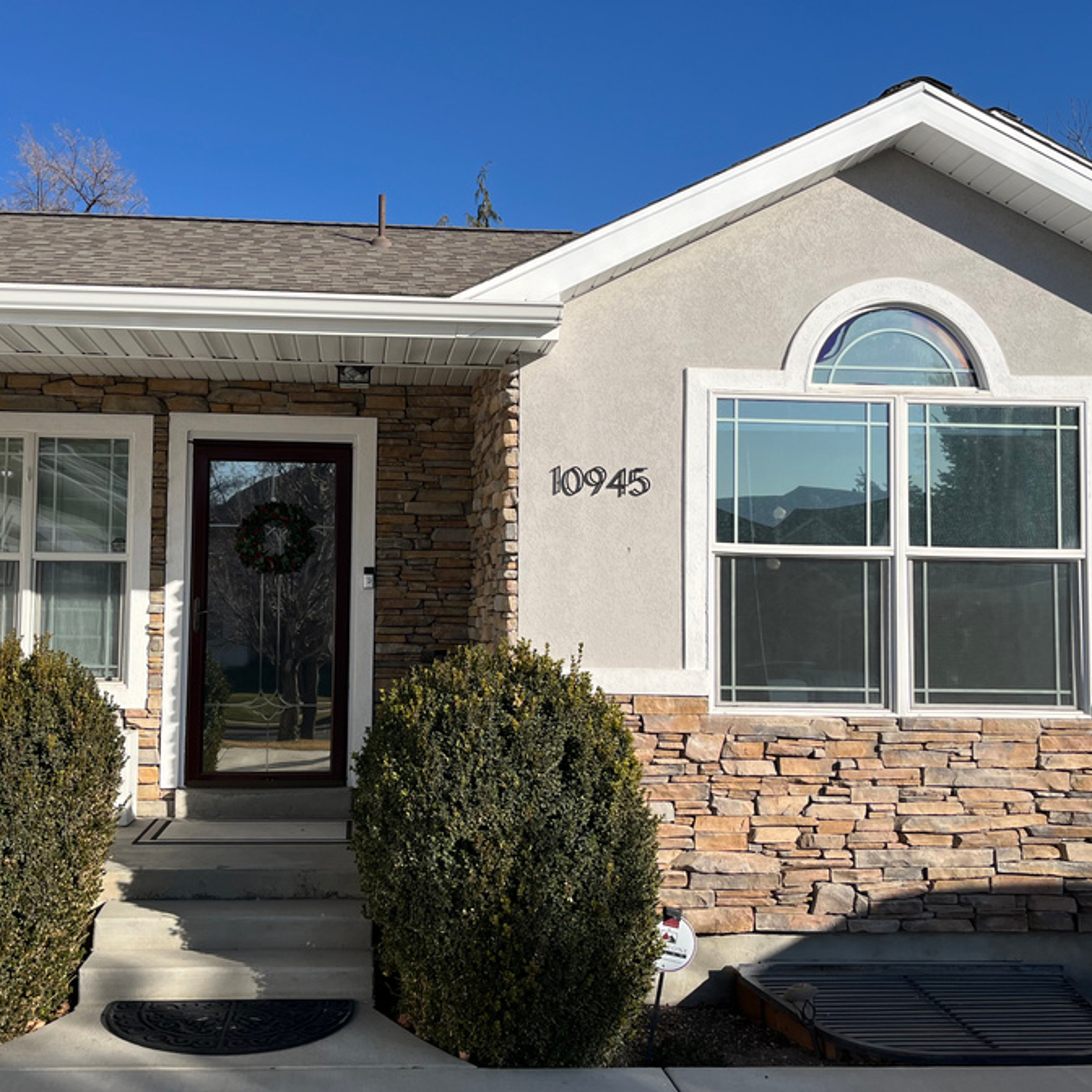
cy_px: 549
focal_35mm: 35
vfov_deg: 47.2
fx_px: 1249
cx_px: 429
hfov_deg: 46.9
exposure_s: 1/4854
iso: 50
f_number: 1.6
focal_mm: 5.1
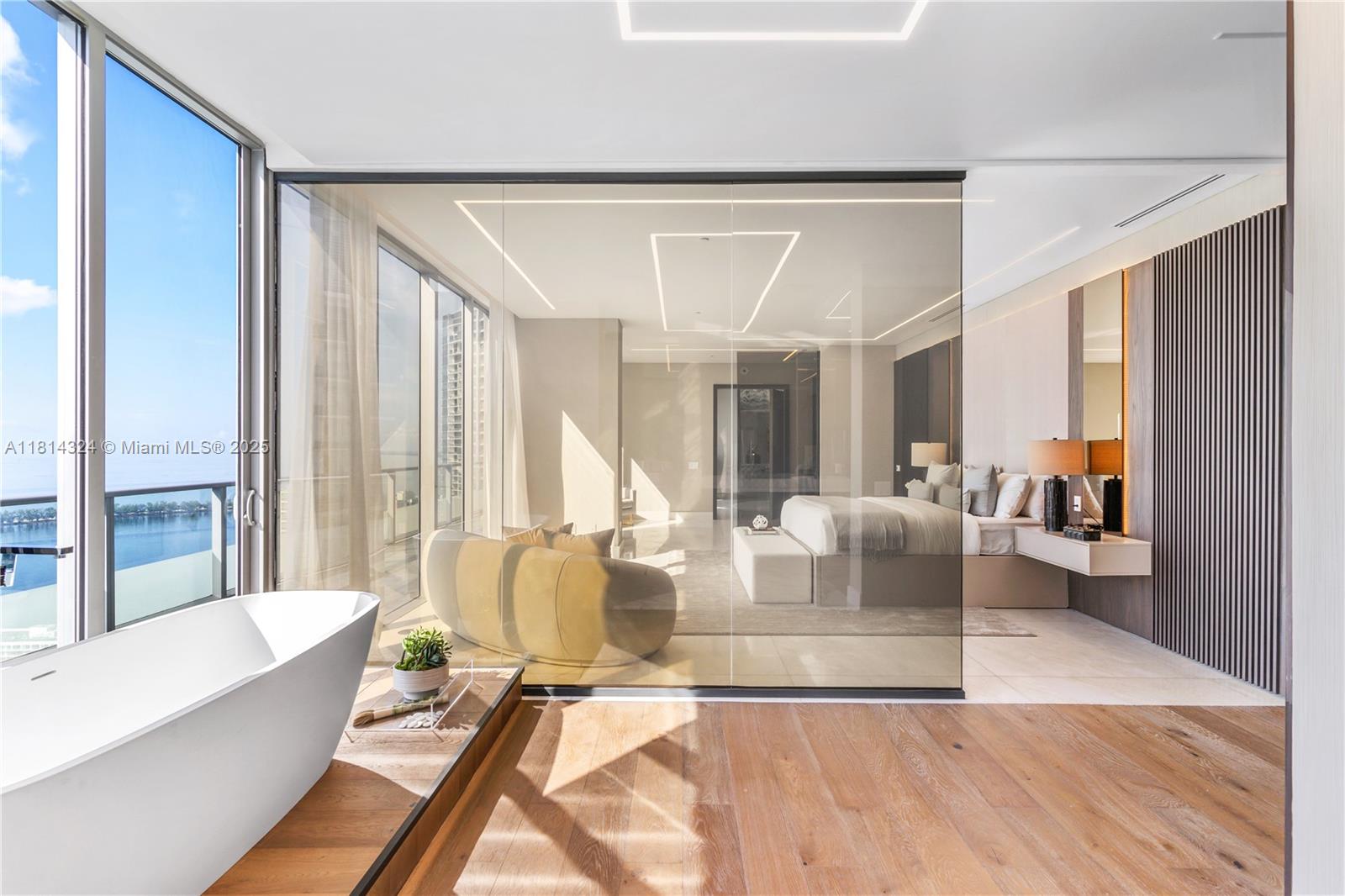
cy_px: 448
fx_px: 635
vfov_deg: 70.4
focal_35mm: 17
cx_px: 672
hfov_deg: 93.3
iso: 320
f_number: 7.1
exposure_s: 1/160
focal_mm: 17
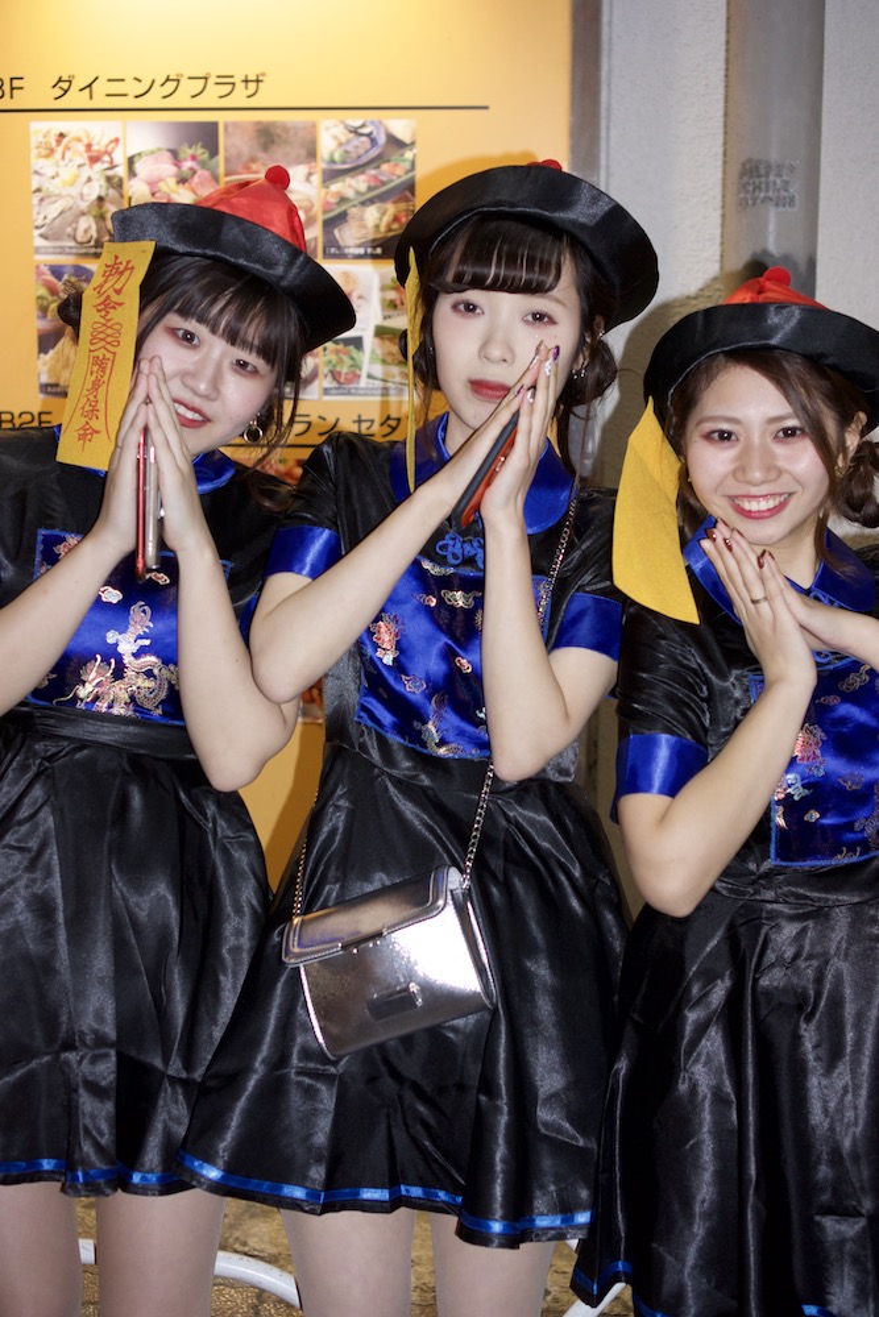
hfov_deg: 26.0
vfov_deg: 38.2
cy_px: 658
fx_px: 1904
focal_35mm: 52
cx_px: 440
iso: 400
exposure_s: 1/60
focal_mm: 35
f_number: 2.8
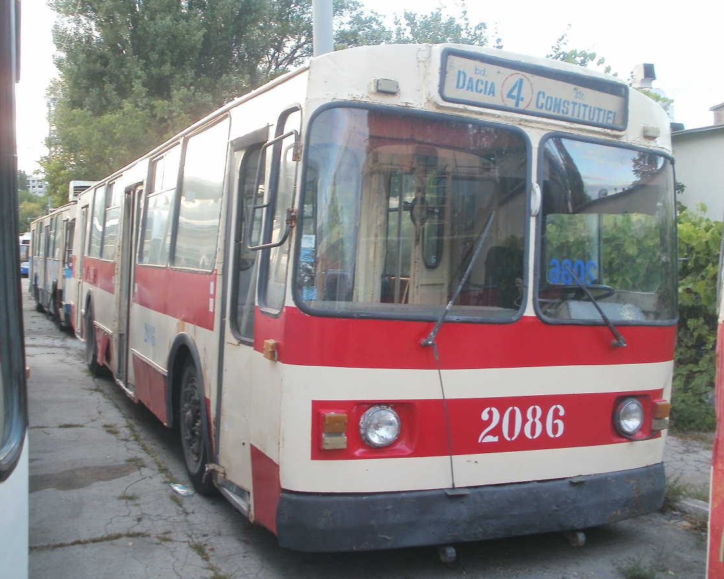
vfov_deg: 39.2
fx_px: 814
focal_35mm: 38
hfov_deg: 47.9
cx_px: 363
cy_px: 287
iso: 100
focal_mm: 6.3
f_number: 3.5
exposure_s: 1/30
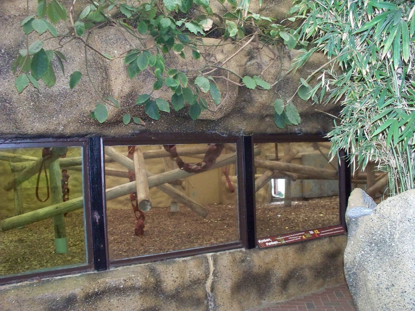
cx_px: 208
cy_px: 156
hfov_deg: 51.4
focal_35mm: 36
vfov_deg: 39.7
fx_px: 432
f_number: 2.8
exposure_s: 1/30
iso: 400
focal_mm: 7.54
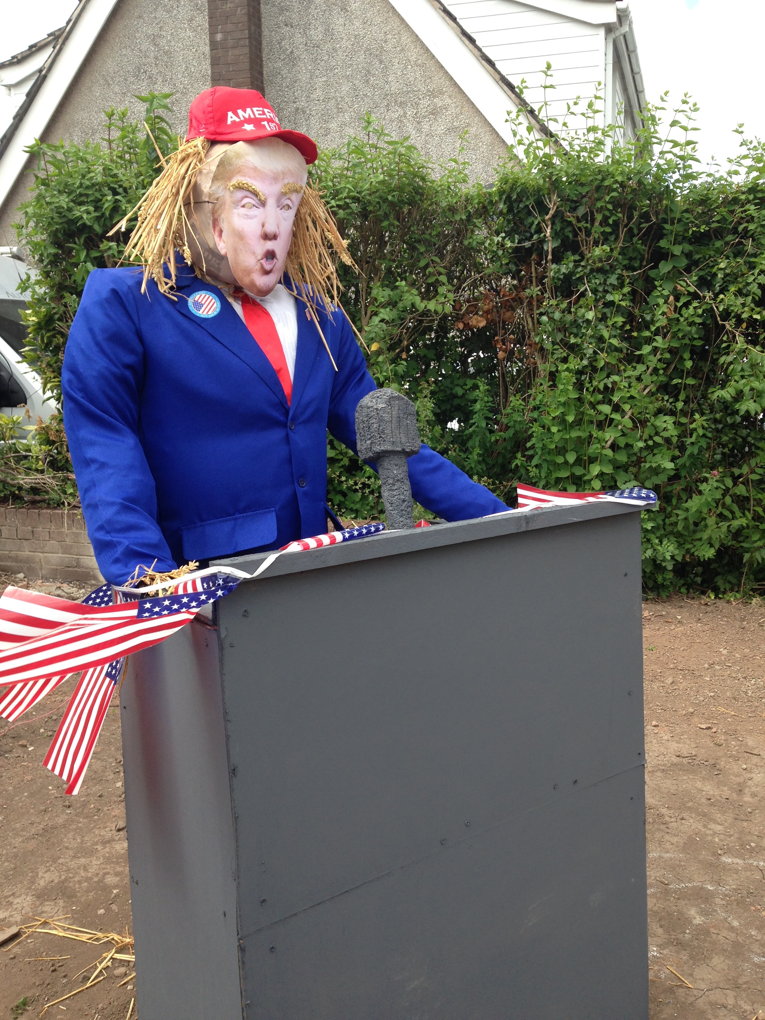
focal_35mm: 33
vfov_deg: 55.4
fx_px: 972
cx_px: 382
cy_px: 510
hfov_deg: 42.9
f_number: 2.4
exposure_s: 1/521
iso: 50
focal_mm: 4.12
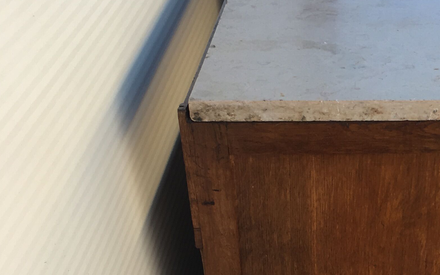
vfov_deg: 16.1
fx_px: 947
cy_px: 297
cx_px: 407
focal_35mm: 79
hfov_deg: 25.2
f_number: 2.2
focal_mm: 4.15
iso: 25
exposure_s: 1/275
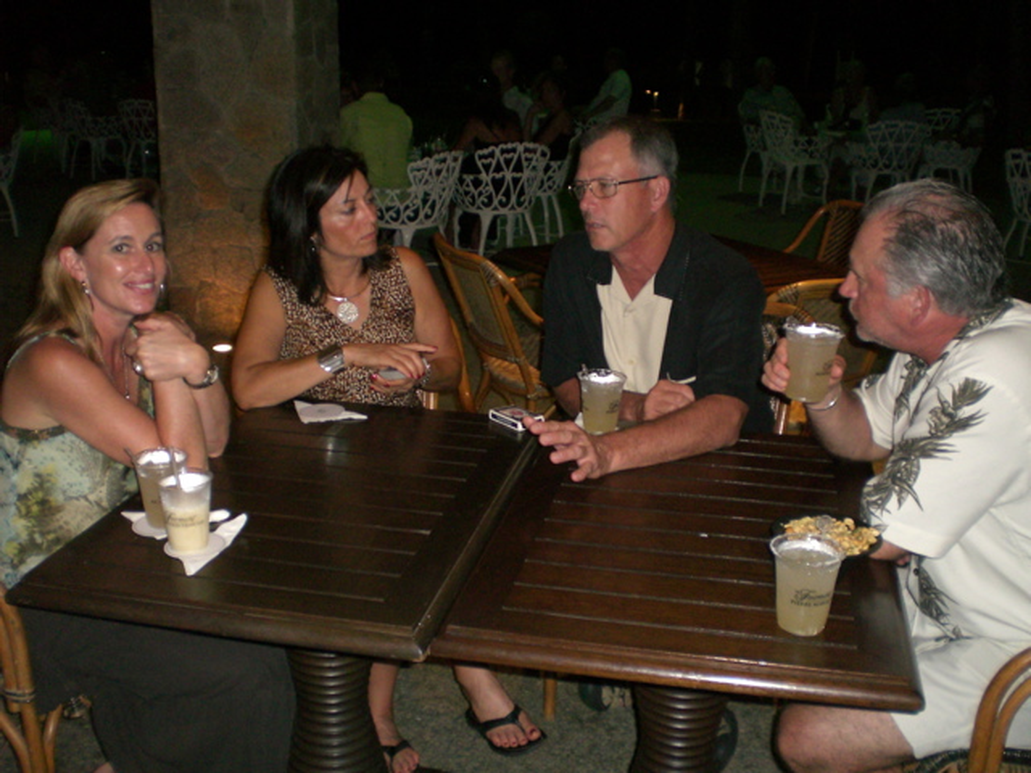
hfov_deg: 49.0
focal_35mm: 38
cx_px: 516
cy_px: 386
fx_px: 1132
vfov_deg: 37.7
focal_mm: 6.3
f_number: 3.1
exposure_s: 1/30
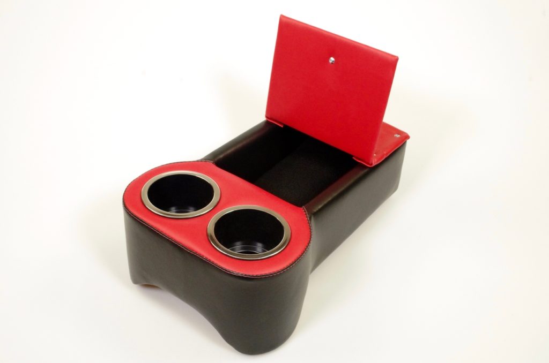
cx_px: 274
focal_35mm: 45
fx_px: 685
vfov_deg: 29.7
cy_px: 182
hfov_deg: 43.7
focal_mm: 30
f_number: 9
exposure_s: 1/60
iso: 3200
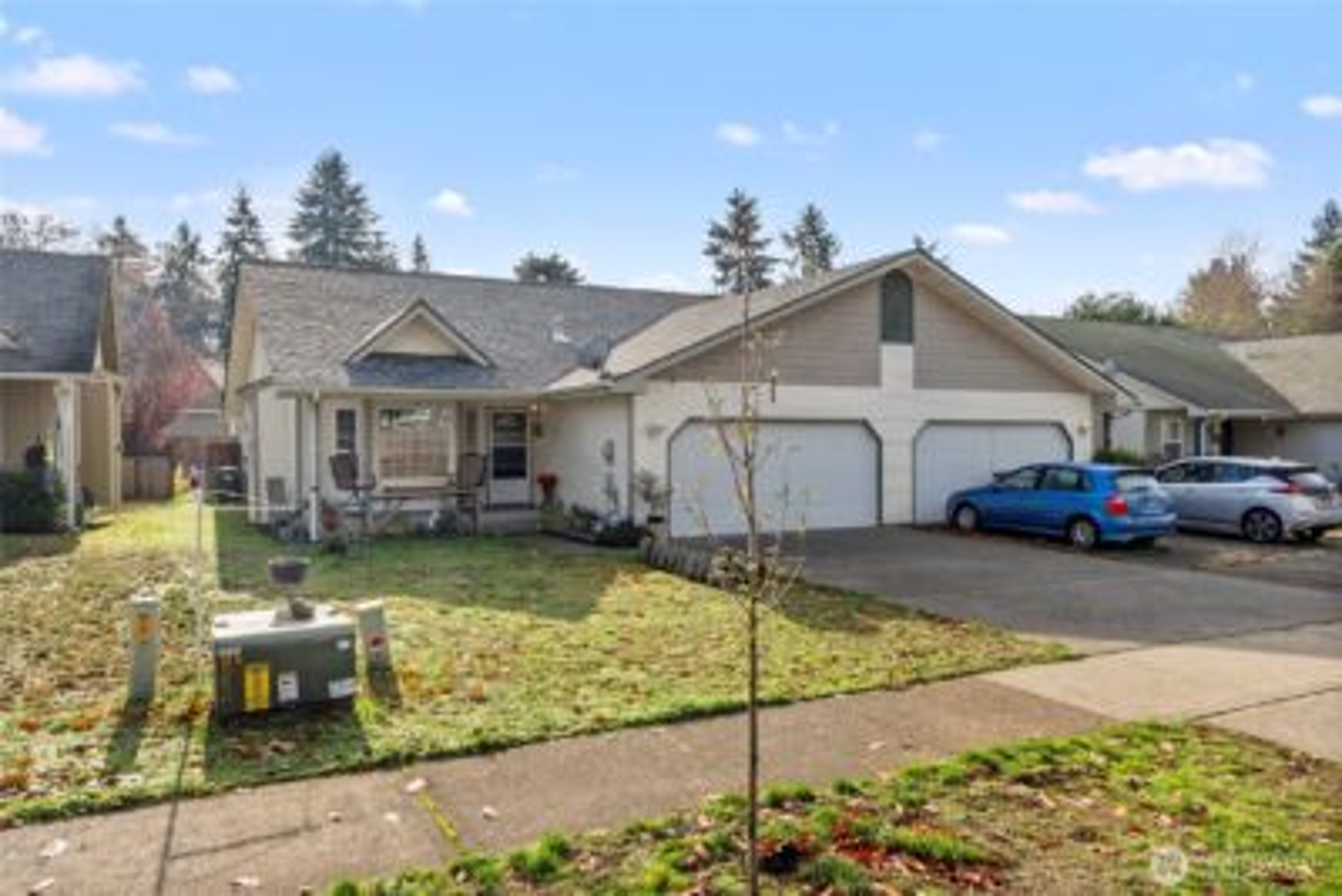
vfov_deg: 53.2
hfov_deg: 73.7
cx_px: 671
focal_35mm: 24
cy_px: 448
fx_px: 895
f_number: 7.1
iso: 640
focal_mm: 16
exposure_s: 1/500
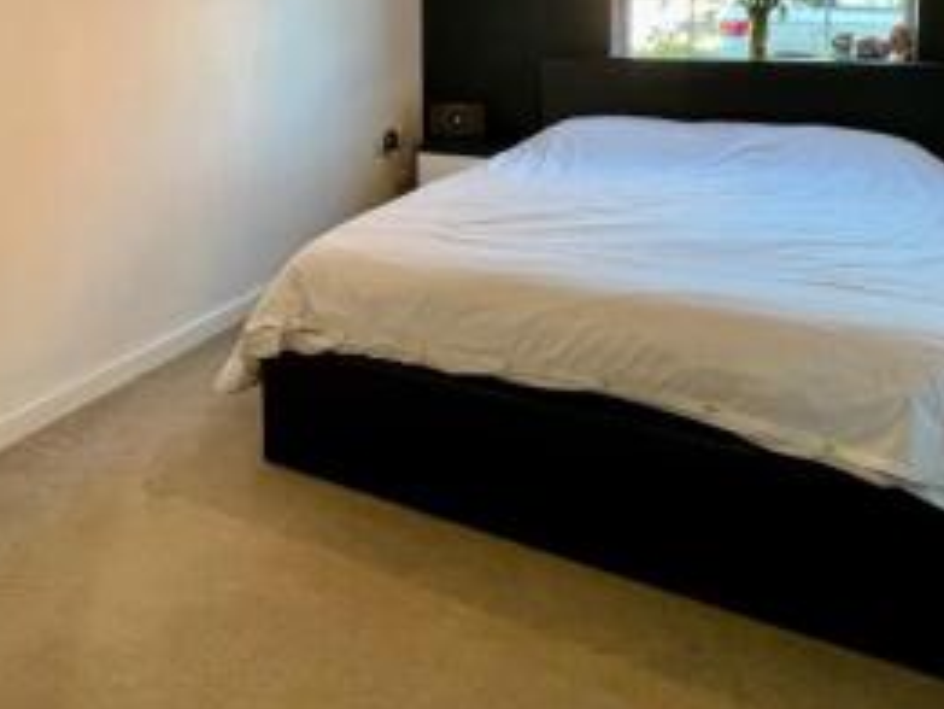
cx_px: 385
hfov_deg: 61.2
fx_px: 791
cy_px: 60
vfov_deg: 43.7
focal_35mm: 29
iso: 125
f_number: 1.8
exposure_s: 1/100
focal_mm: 1.57
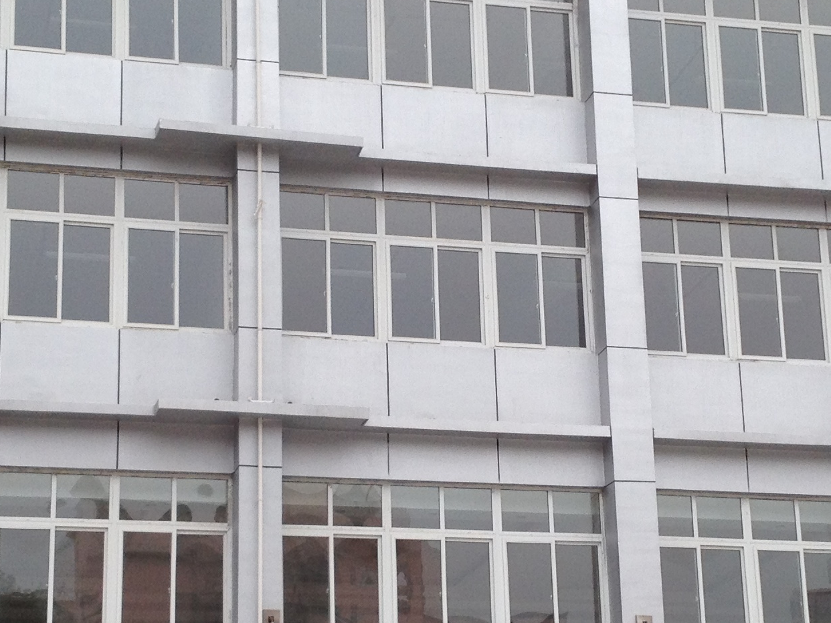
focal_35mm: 92
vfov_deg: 16.0
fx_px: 2208
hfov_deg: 21.3
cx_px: 432
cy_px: 383
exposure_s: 1/516
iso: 64
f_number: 2.4
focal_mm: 4.28
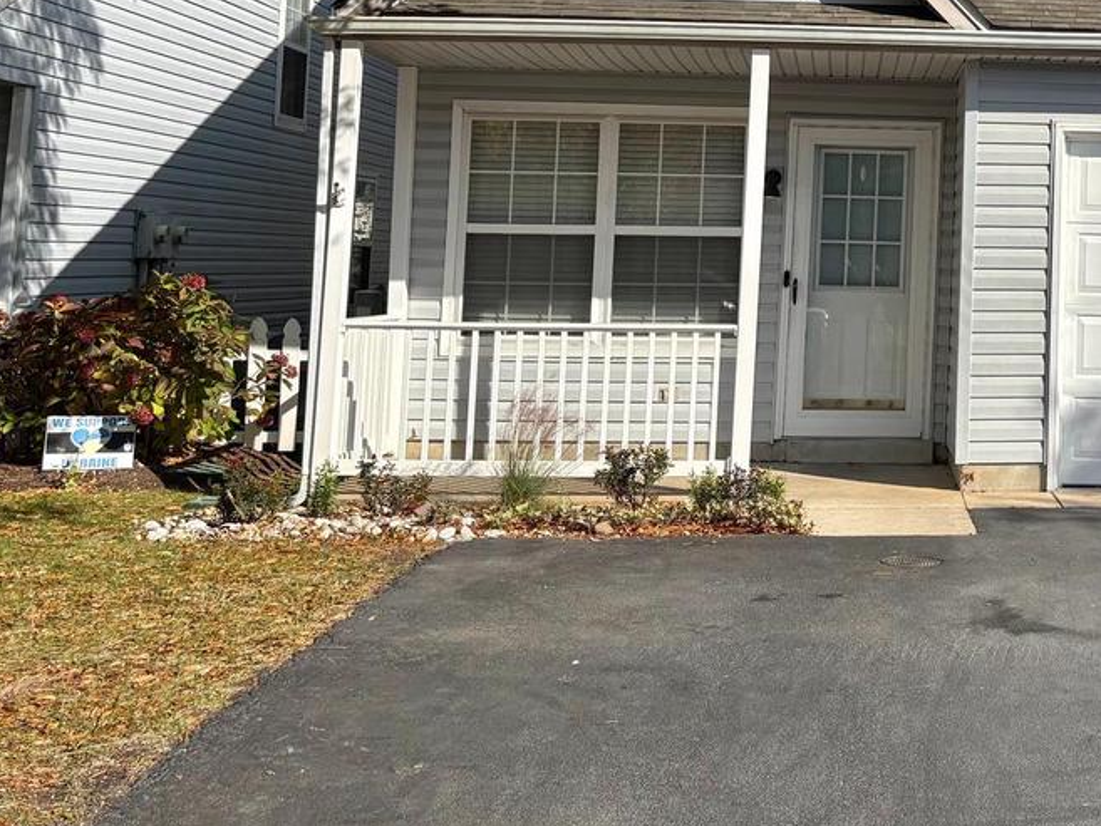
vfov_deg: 24.9
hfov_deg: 31.6
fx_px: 1813
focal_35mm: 57
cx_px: 1066
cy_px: 77
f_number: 1.6
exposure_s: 1/5348
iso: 50
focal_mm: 5.96
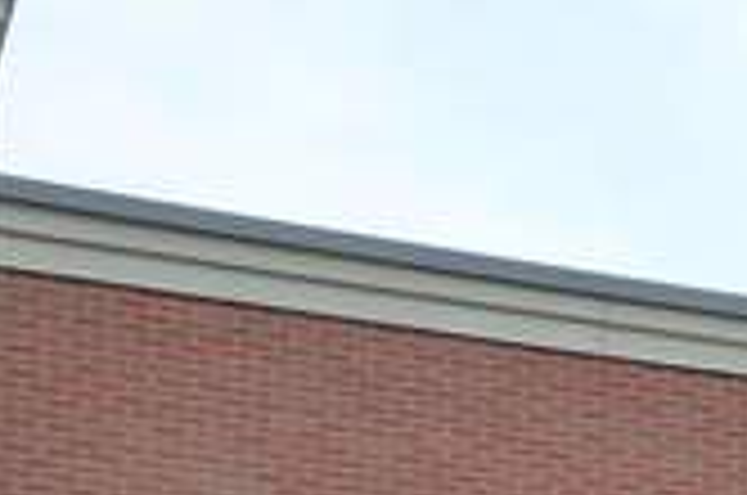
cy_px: 844
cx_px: 1303
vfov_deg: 9.1
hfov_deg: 13.0
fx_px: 3003
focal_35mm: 145
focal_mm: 26
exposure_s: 1/160
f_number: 6.3
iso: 1600
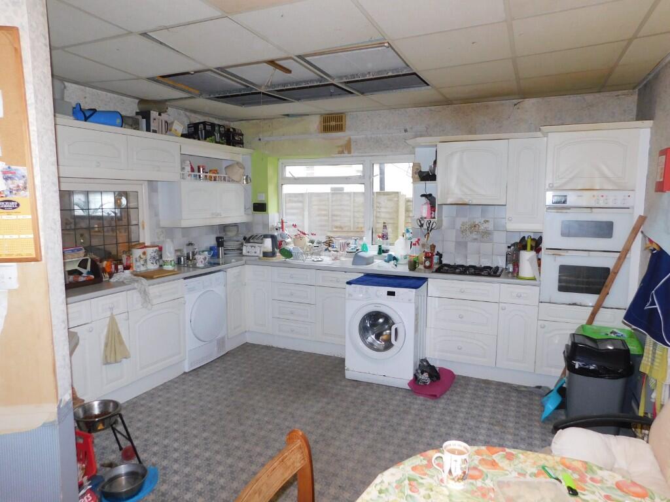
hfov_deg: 73.9
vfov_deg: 58.9
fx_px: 445
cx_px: 335
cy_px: 251
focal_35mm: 23
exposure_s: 1/30
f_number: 3
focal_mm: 4
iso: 200
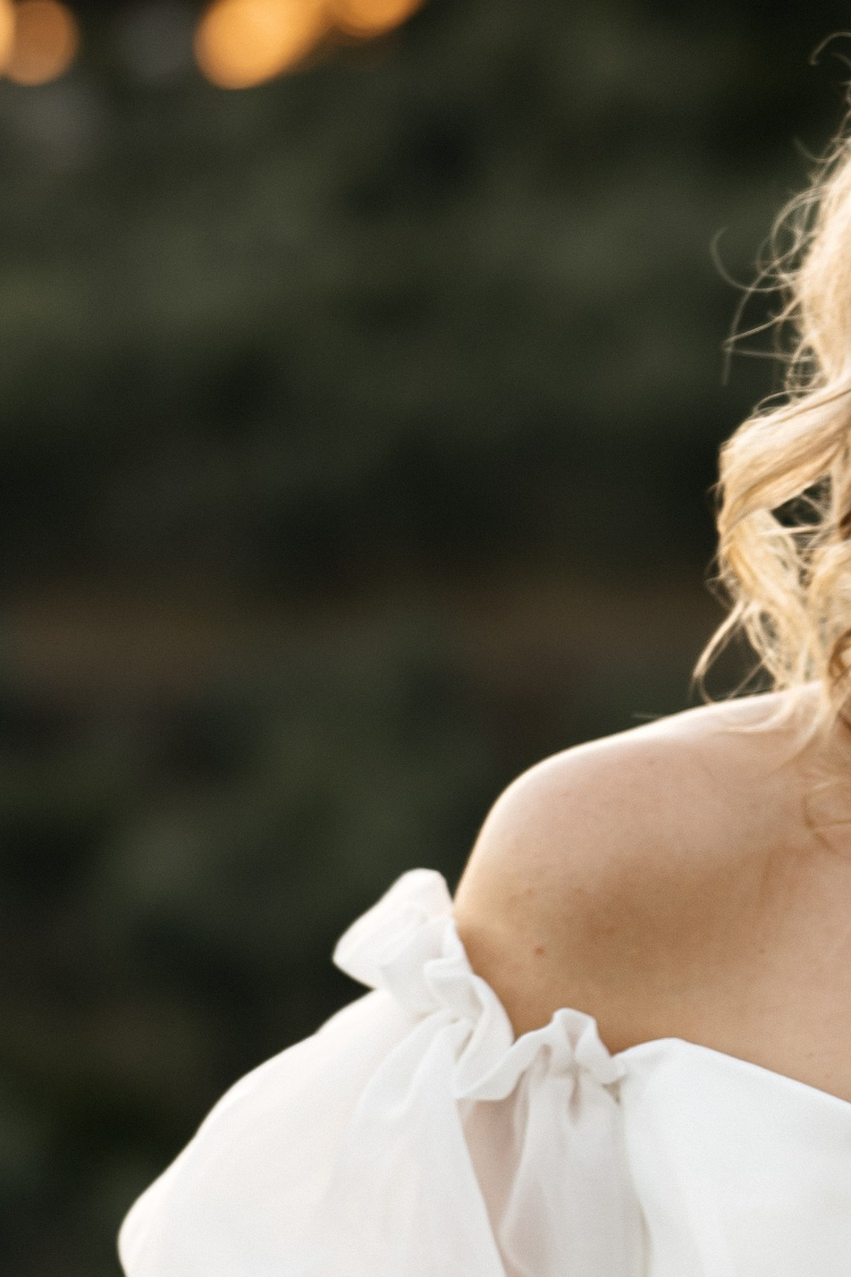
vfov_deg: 9.9
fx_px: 7339
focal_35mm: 207
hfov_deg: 6.6
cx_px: 985
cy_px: 464
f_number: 2.8
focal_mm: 77
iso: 50
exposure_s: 1/125
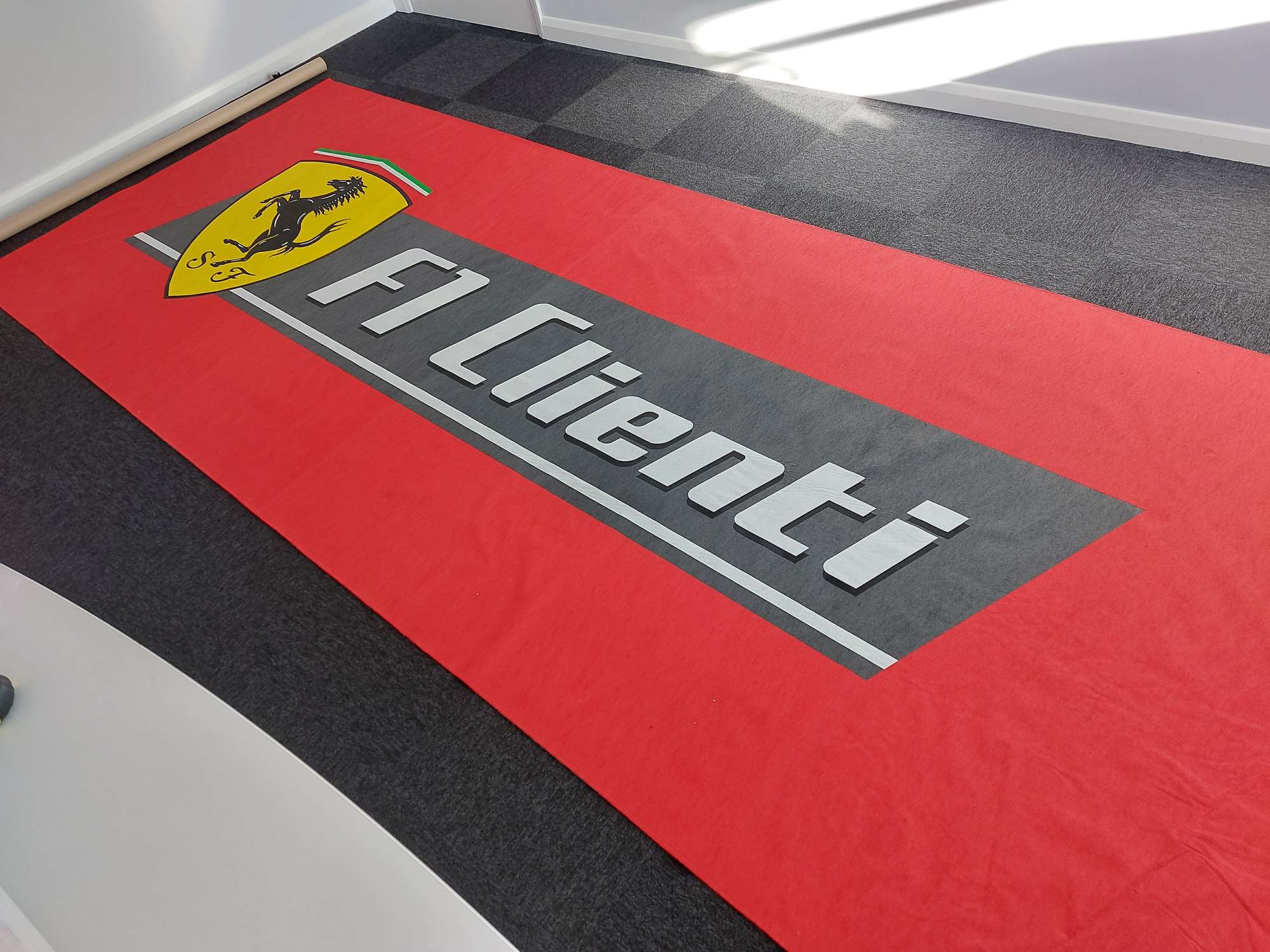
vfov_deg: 56.8
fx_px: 881
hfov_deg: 71.6
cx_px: 635
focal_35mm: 24
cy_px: 476
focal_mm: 5.23
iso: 64
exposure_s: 1/60
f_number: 1.8
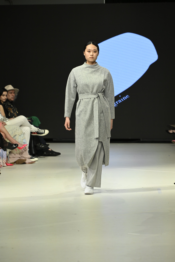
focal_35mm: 140
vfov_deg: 14.7
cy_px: 131
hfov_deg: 9.8
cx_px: 88
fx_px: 1021
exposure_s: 1/320
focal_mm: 140
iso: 2000
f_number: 5.6
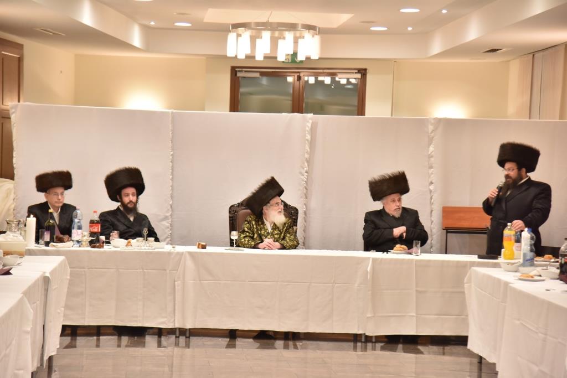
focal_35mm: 95
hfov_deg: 21.5
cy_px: 189
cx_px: 284
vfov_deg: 14.4
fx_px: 1496
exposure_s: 1/200
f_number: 4
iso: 2000
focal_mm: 95
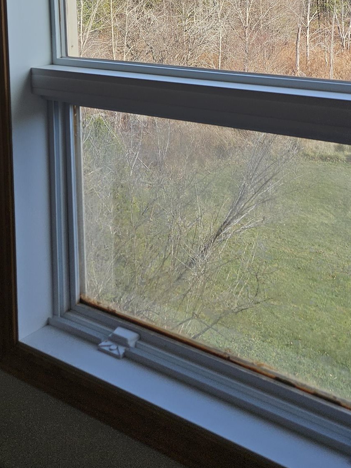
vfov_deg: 36.6
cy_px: 6
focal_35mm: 47
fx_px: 635
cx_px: 277
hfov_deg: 30.2
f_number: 1.8
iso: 25
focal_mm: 5.4
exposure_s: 1/431
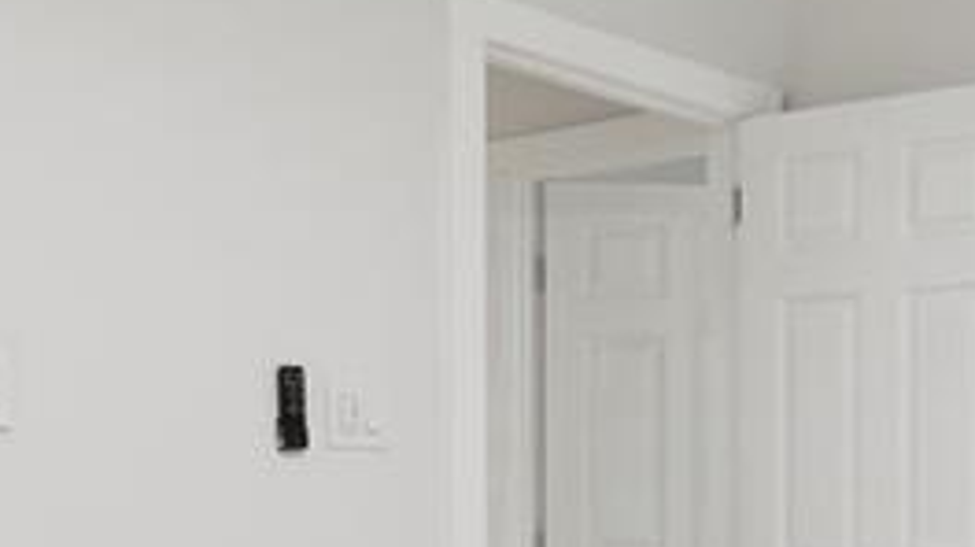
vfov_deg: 19.1
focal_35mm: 61
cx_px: 960
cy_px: 554
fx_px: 1576
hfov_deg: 31.9
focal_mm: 10
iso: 250
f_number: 9
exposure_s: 1/38
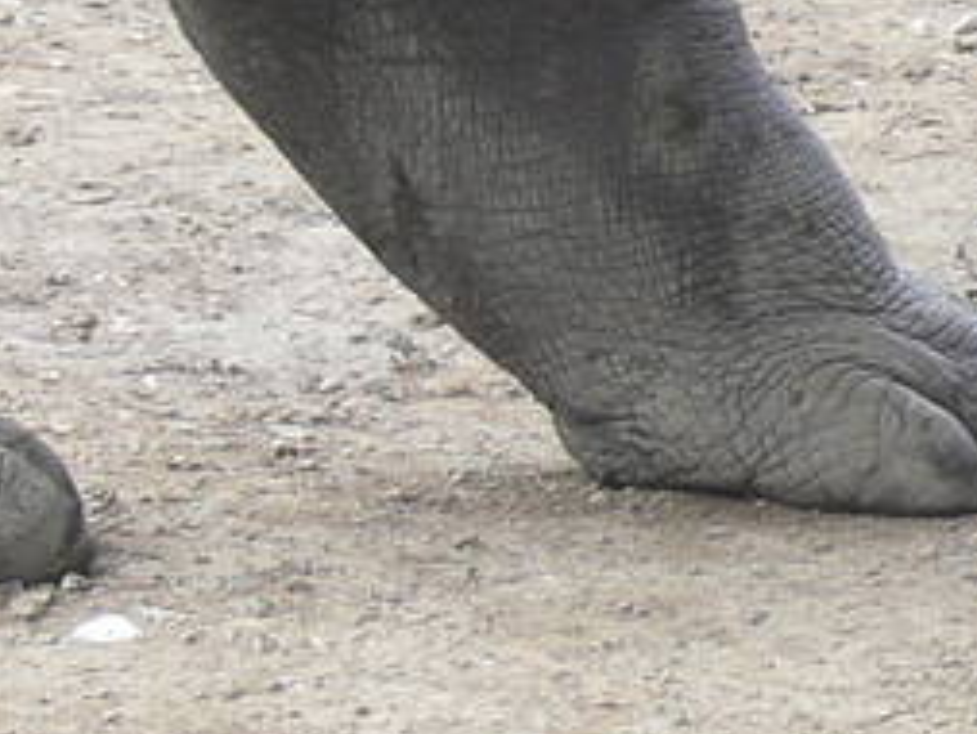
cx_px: 2456
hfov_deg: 4.1
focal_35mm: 474
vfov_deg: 3.1
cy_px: -444
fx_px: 13384
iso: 80
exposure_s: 1/80
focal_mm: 15.9
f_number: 4
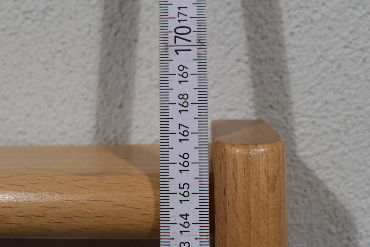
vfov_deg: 35.5
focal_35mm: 38
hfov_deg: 51.3
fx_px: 385
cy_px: 124
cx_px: 185
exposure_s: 1/60
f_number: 8
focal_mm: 25
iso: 220
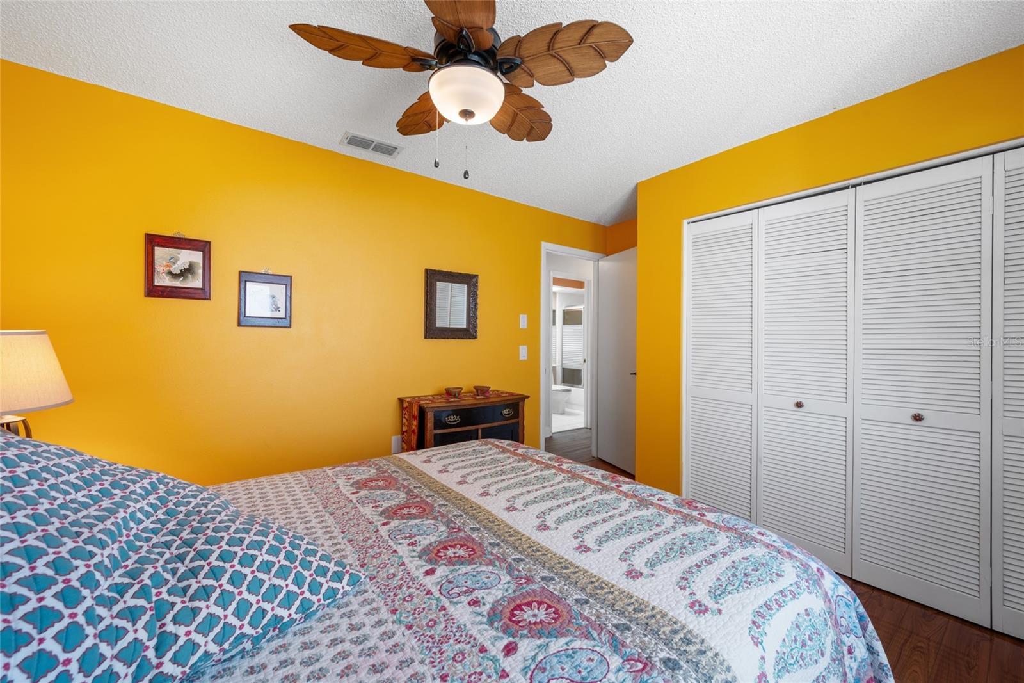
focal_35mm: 14
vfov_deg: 81.2
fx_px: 398
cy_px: 342
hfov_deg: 104.2
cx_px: 512
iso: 250
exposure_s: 1
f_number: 9
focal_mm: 14
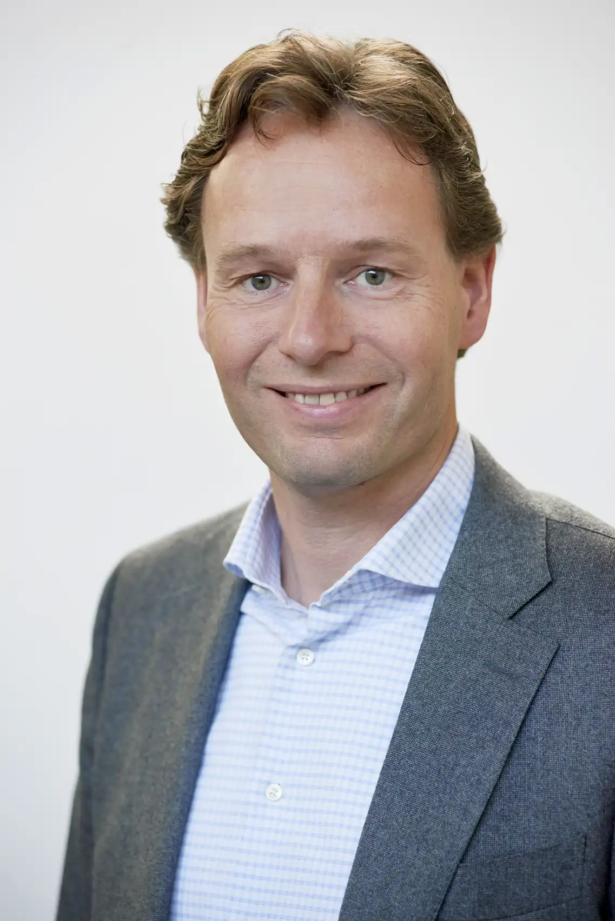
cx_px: 308
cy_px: 460
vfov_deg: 17.1
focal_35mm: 120
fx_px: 3073
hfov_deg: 11.4
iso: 500
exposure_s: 1/125
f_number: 4.5
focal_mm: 120
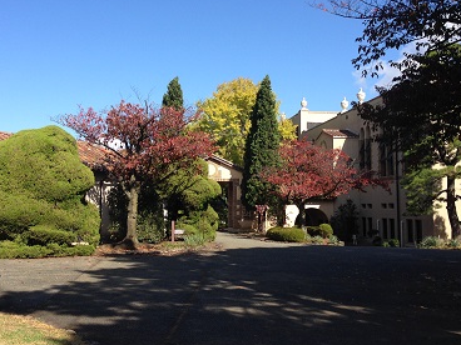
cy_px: 141
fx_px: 586
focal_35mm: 44
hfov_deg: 42.8
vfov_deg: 32.8
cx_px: 197
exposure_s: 1/1178
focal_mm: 4.12
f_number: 2.4
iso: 50
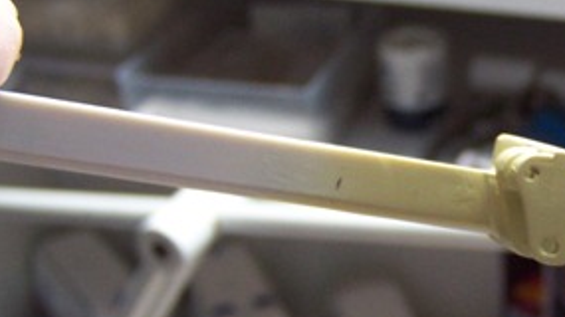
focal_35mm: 93
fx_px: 1393
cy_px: 188
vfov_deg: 13.0
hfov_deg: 22.4
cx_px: 500
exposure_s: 1/20
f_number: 2.8
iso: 140
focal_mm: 6.3
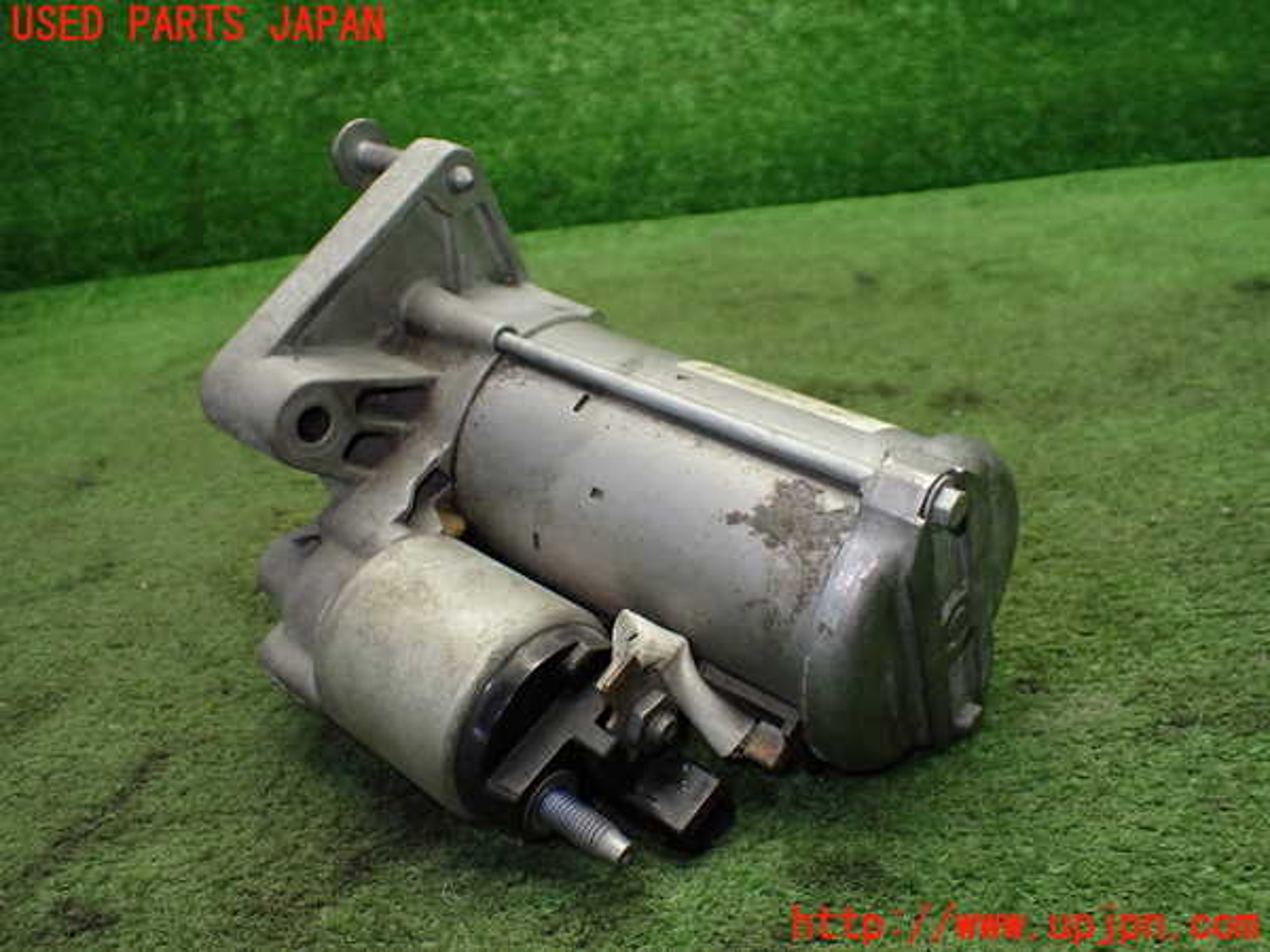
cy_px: 476
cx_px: 635
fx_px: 1101
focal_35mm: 30
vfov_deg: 46.8
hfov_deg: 60.0
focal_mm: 5.4
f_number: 2.3
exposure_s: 1/125
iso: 500
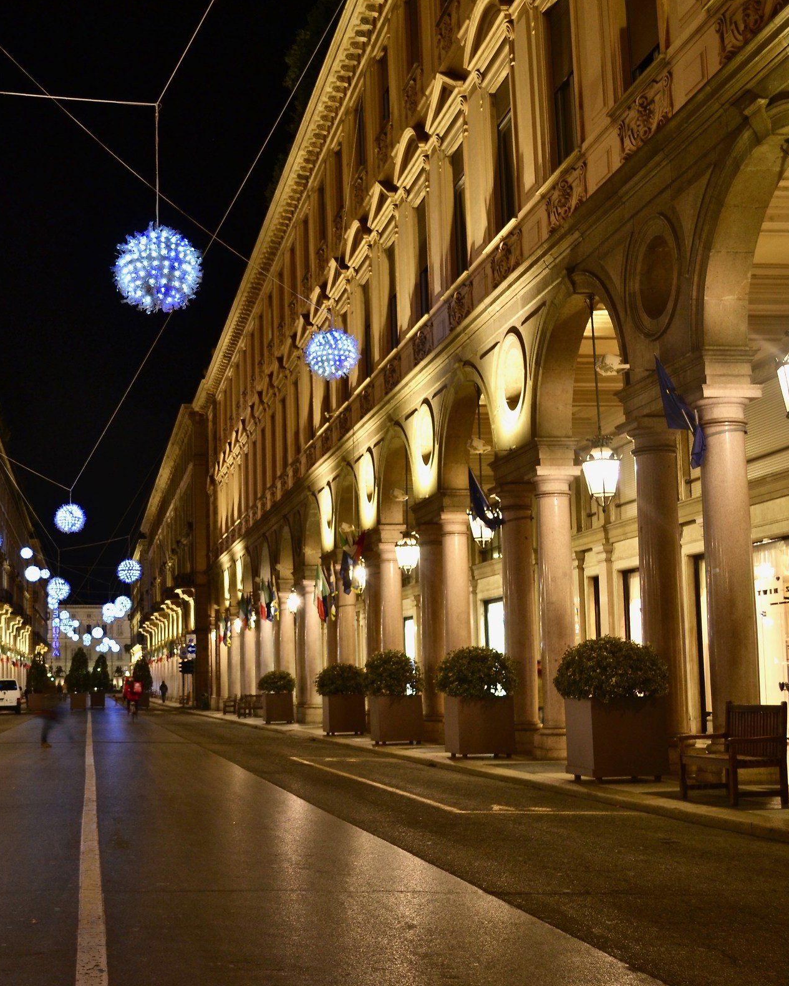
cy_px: 497
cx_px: 114
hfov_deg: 30.9
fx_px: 1372
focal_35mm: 47
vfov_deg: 39.5
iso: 100
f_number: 4.5
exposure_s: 1/3
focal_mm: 22
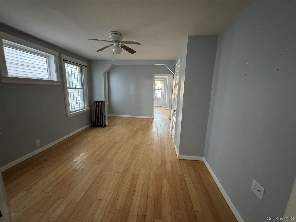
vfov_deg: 85.7
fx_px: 120
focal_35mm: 14
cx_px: 148
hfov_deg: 102.1
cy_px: 111
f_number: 2.2
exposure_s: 1/60
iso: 800
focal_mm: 2.22
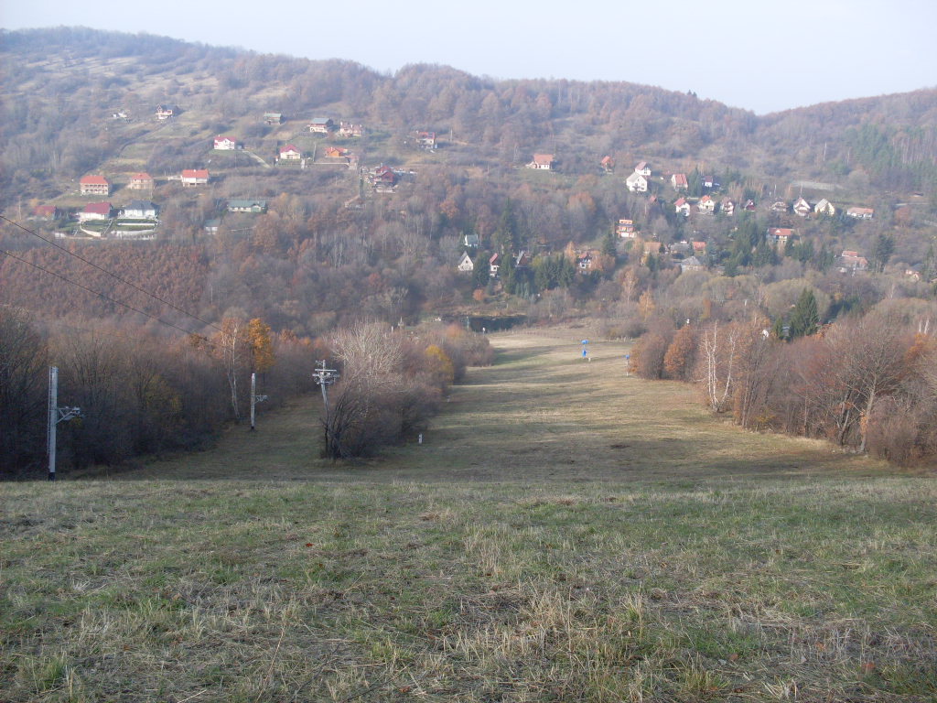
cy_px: 352
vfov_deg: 37.7
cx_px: 468
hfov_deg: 49.0
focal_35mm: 38
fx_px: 1029
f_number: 2.8
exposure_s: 1/500
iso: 80
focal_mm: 6.3
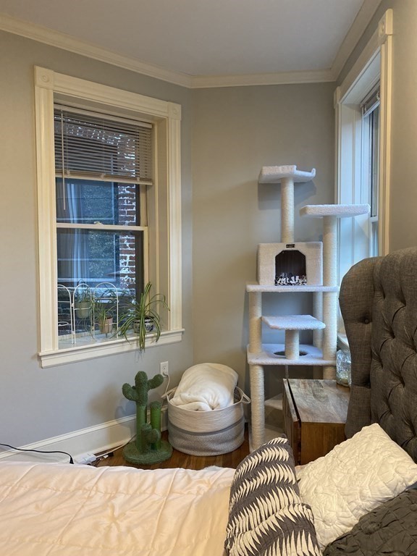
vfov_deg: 67.3
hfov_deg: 53.1
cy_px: 278
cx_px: 208
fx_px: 418
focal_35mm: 26
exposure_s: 1/60
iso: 250
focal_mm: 4.25
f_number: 1.8
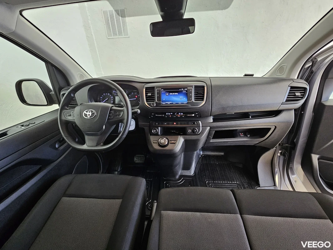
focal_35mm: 13
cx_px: 166
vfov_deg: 89.9
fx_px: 125
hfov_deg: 106.2
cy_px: 125
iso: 200
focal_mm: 2.2
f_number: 2.2
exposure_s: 1/50
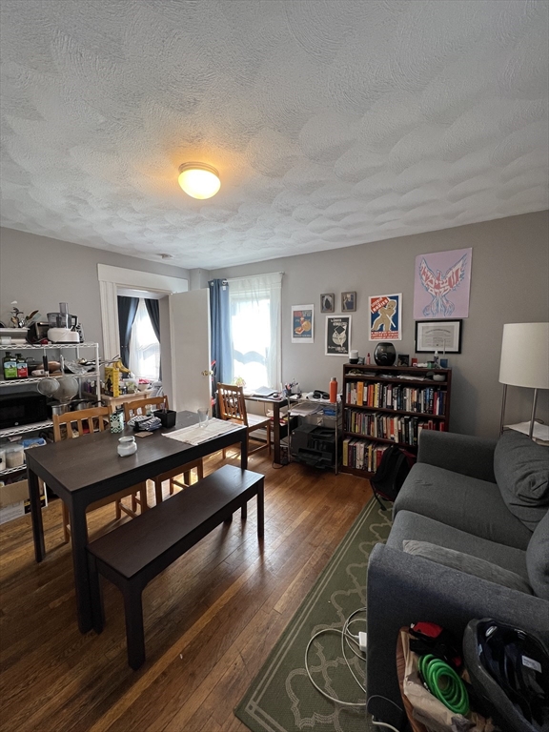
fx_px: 275
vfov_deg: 106.2
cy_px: 366
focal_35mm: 13
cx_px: 274
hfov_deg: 89.9
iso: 64
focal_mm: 1.57
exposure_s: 1/122
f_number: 1.8
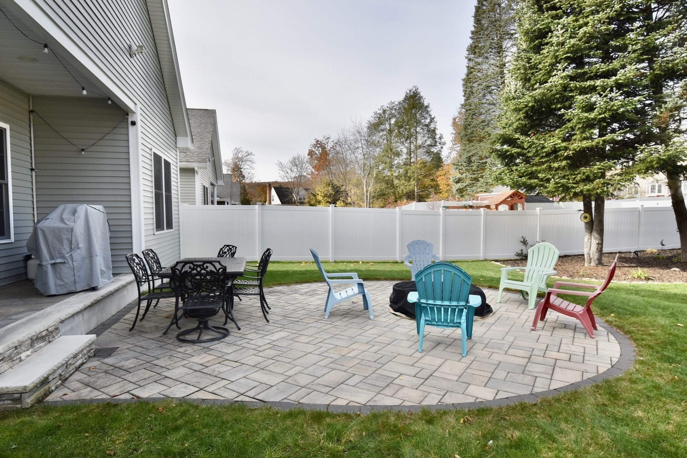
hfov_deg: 81.2
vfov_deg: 59.5
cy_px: 229
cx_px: 344
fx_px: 401
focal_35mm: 21
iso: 200
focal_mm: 14
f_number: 8
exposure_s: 1/250
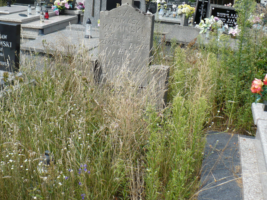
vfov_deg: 30.8
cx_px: 127
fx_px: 363
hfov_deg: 40.4
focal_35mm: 47
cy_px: 80
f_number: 2.8
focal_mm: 6.1
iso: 100
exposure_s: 1/1000
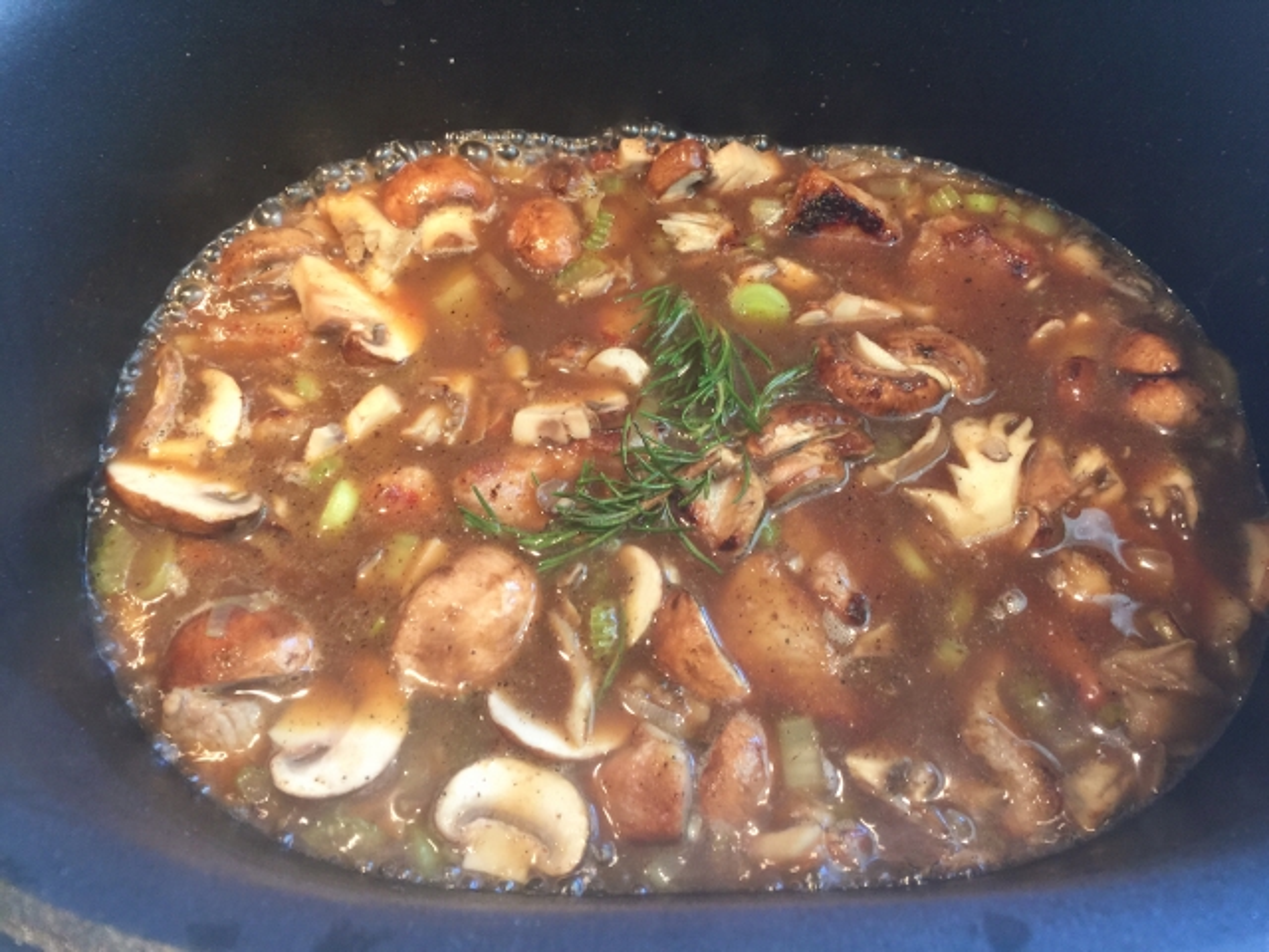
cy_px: 476
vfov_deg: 48.2
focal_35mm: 29
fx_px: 1063
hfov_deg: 61.7
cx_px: 634
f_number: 2.2
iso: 50
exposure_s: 1/15
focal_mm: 4.15
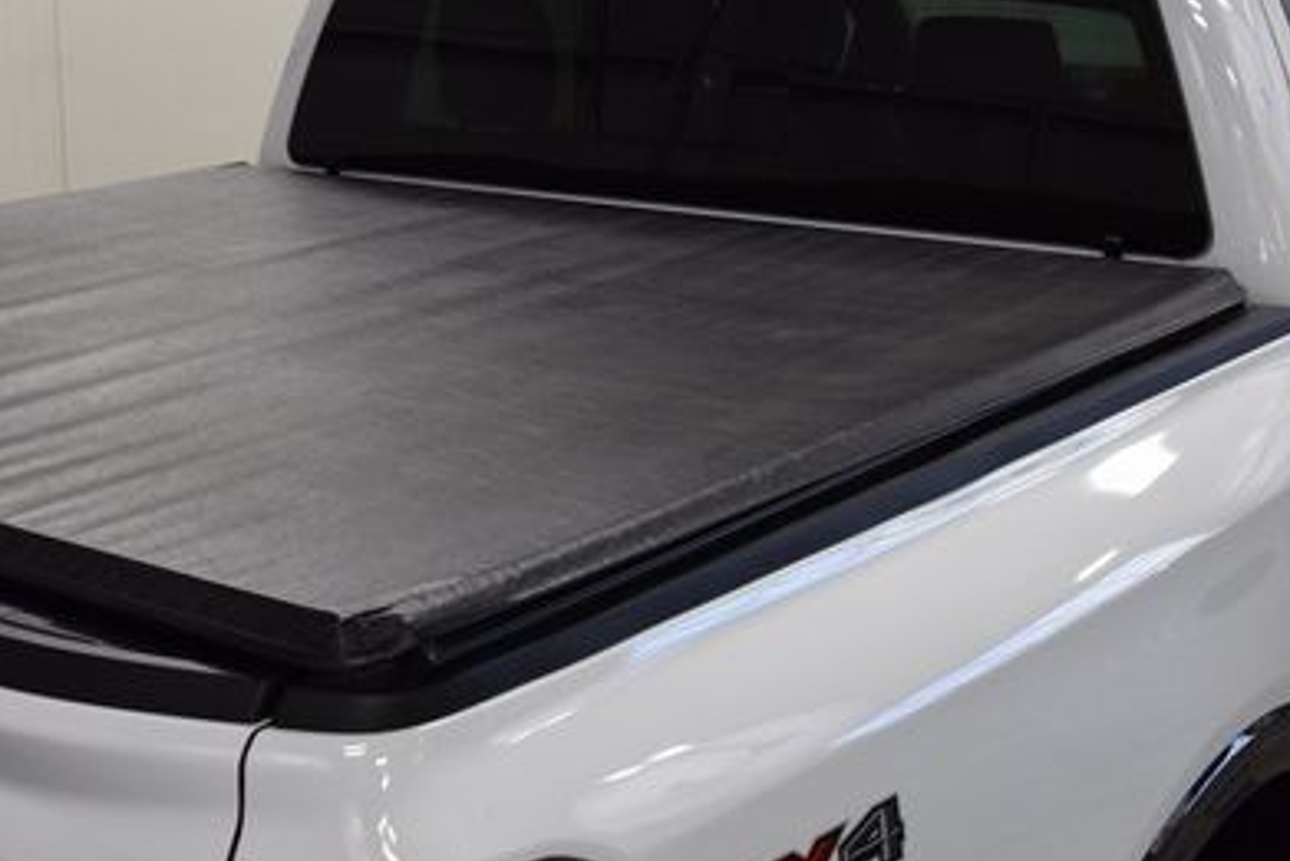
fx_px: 2115
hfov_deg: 33.0
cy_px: 414
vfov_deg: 23.0
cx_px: 261
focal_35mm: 59
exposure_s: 1/25
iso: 400
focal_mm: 24
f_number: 7.1
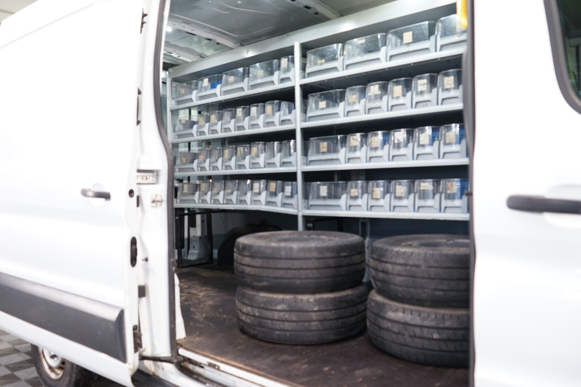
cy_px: 194
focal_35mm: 33
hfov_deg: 57.2
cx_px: 290
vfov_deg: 40.0
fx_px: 533
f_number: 4
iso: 500
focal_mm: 33
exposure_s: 1/30
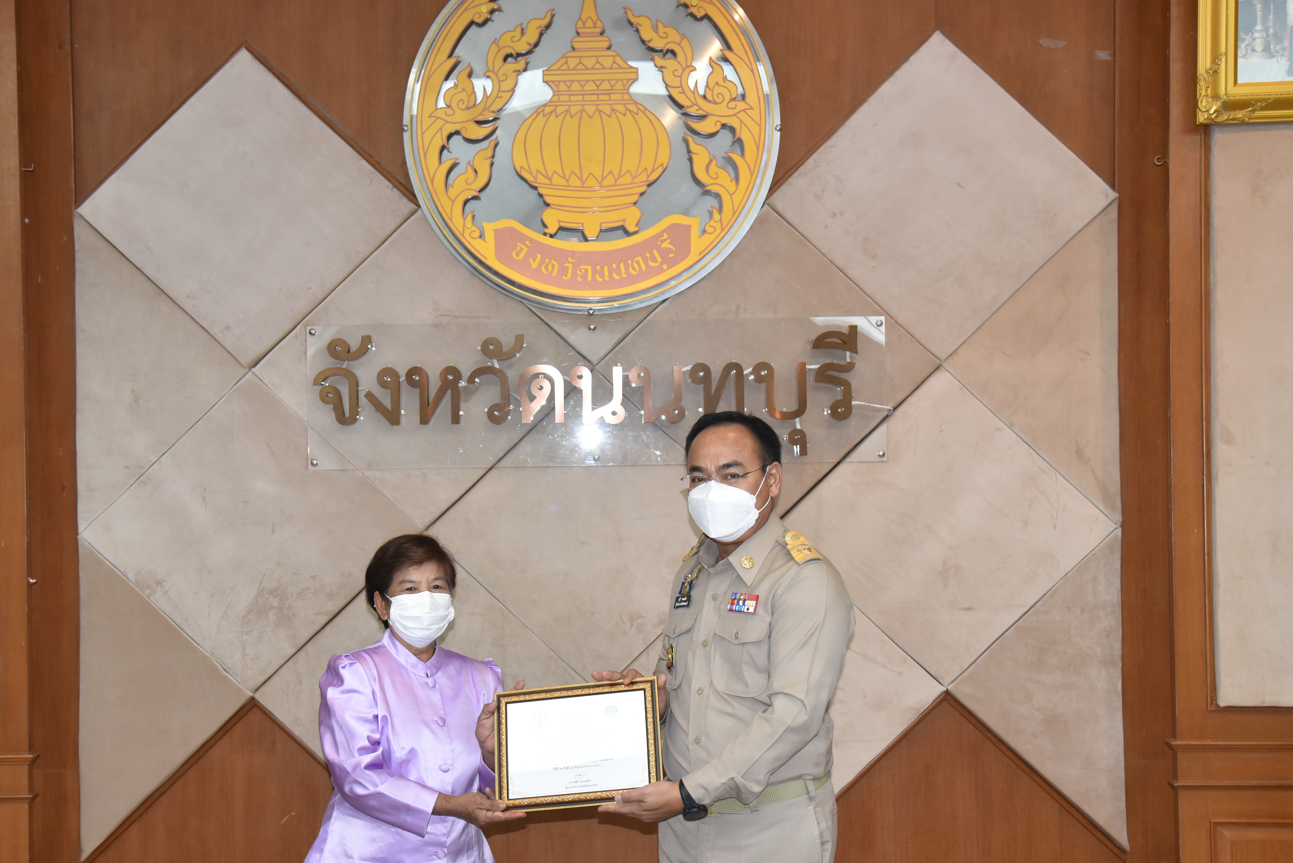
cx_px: 575
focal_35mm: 46
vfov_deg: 29.2
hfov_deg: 42.7
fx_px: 1653
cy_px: 479
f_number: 7.1
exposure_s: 1/160
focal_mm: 38
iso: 3200
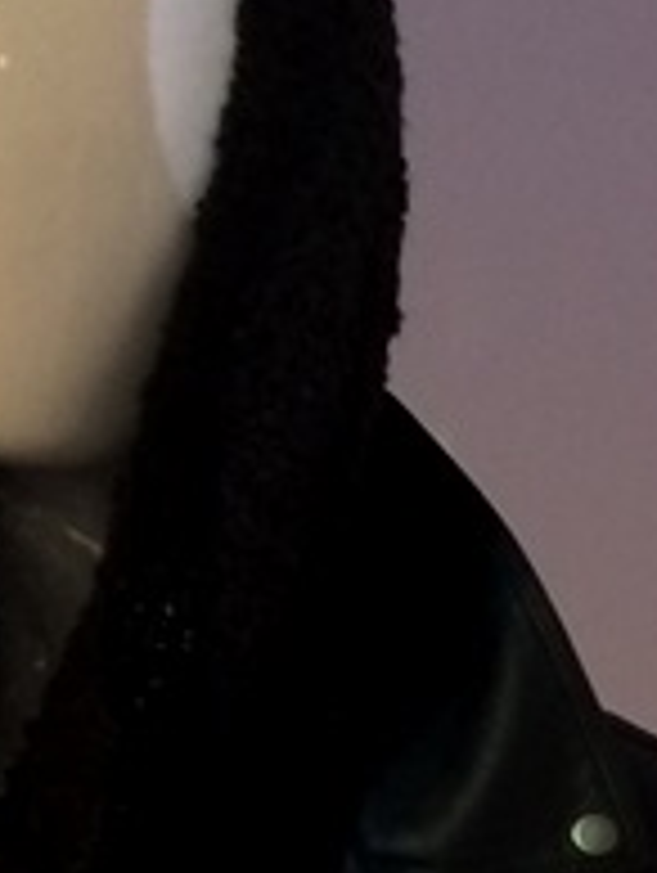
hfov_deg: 8.6
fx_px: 3990
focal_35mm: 158
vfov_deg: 11.7
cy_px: 1454
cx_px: 1552
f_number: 2.2
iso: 100
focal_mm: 4.12
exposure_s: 1/30
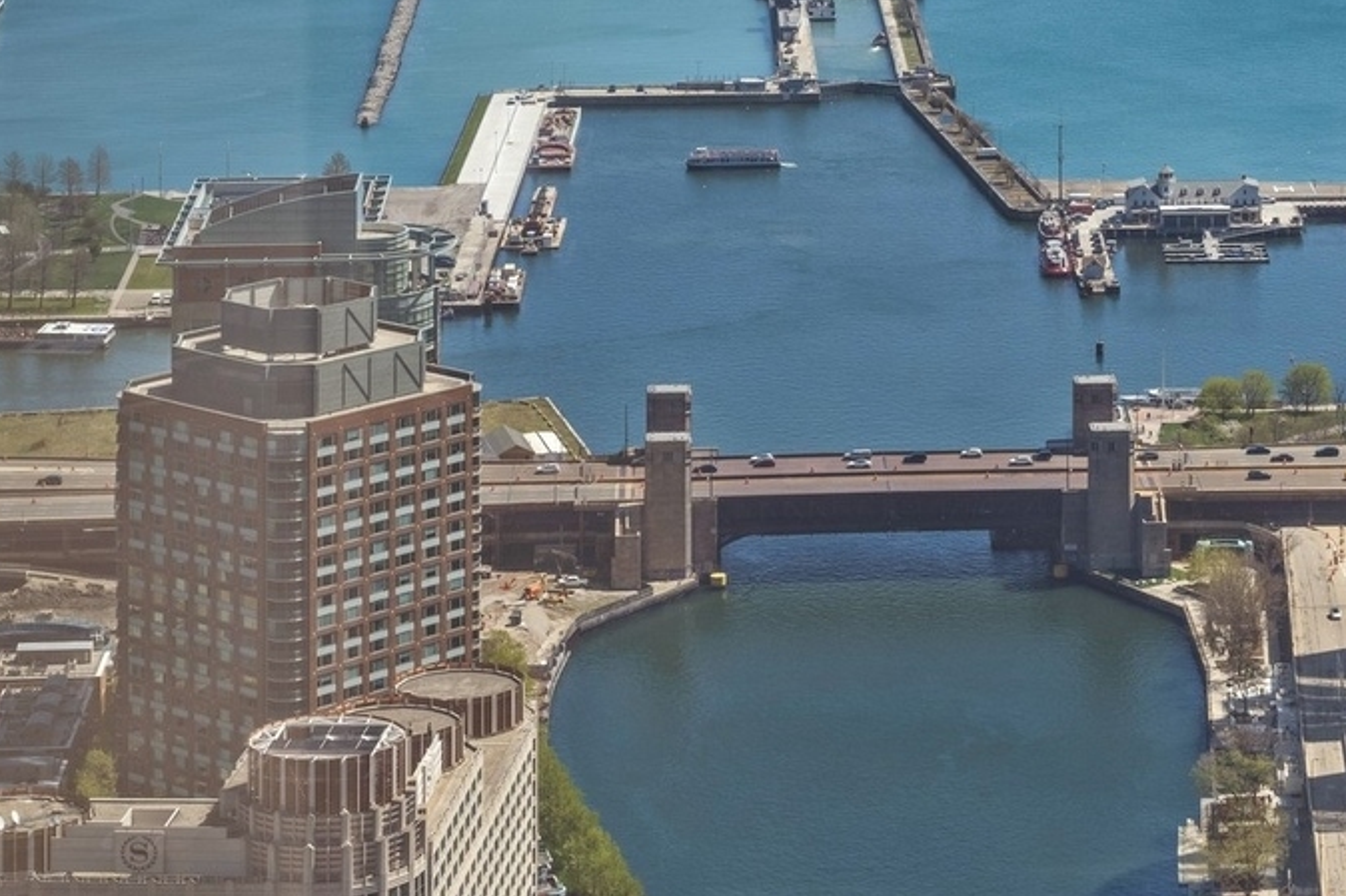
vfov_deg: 10.9
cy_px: 42
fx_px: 4672
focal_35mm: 125
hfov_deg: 16.2
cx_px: 1244
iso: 200
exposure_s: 1/180
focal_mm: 52
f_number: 9.5
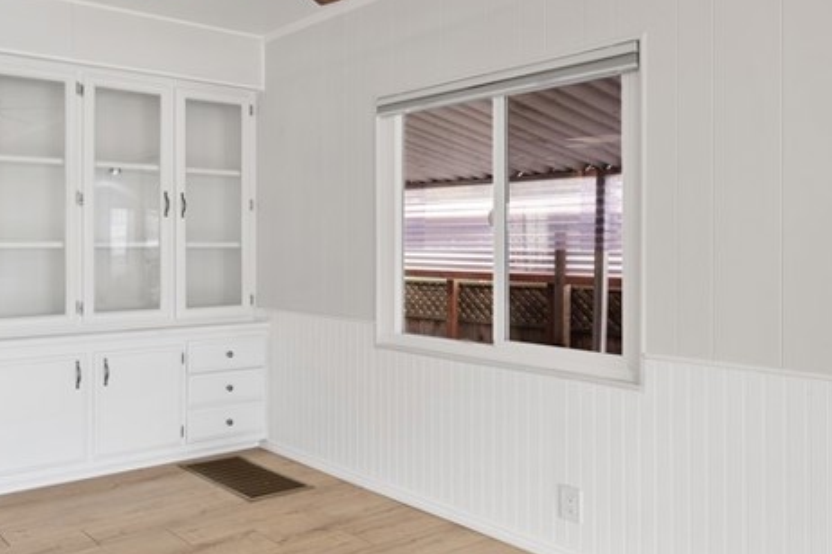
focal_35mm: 31
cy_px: 247
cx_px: 180
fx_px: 716
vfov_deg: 42.3
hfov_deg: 56.4
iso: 100
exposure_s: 1/3
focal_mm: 14
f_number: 8
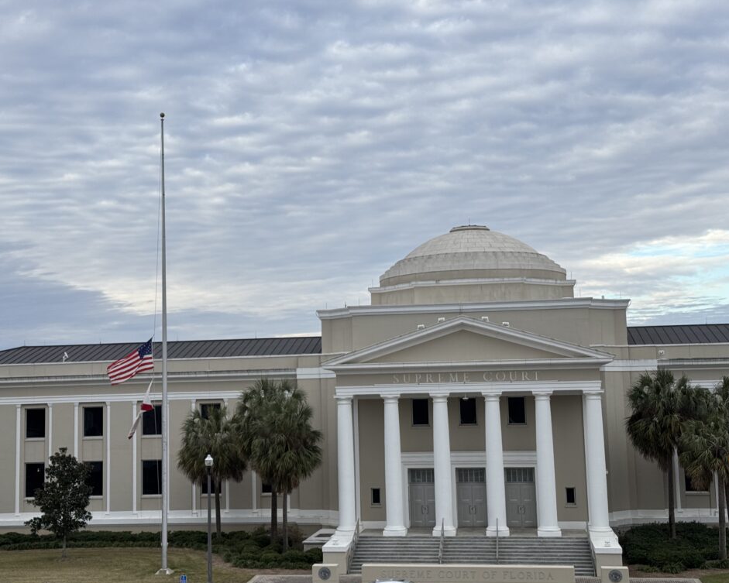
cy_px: 297
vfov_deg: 29.7
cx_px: 335
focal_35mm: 51
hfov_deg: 36.6
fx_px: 1100
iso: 64
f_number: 1.78
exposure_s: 1/1076
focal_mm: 6.76
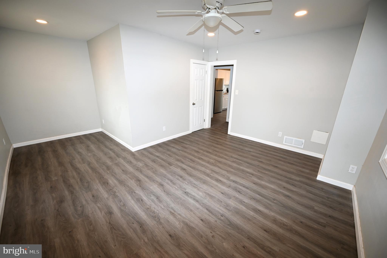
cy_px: 129
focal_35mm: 14
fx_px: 150
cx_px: 194
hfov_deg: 104.3
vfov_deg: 81.1
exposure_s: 1/100
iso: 1000
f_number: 5.6
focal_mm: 14
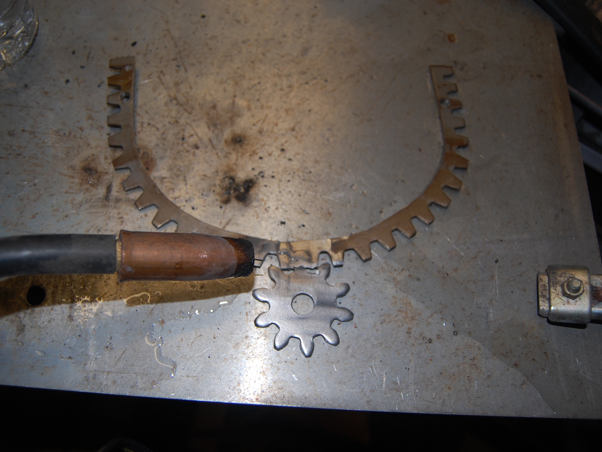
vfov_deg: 46.8
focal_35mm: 30
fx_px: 522
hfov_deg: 59.9
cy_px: 228
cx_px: 290
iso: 250
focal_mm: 18
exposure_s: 1/60
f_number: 3.5
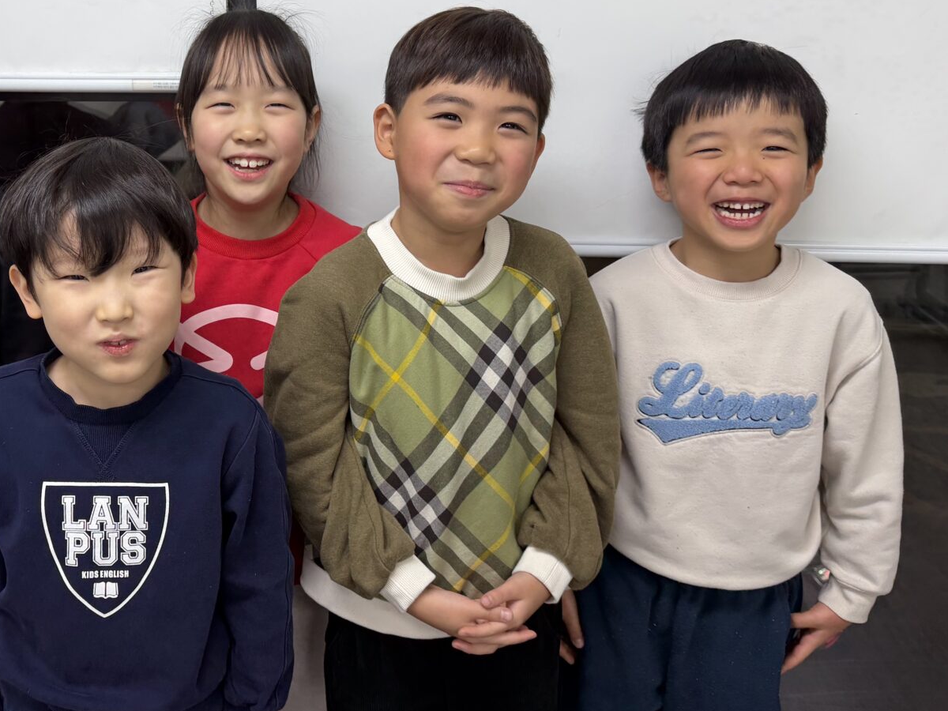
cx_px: 246
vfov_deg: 36.7
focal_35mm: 39
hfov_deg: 46.3
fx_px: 1068
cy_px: 296
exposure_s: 1/120
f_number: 1.78
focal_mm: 6.76
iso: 125
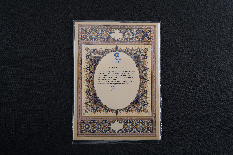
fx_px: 311
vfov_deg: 28.1
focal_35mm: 48
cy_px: 78
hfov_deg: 41.1
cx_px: 116
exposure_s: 1/200
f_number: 10
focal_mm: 48
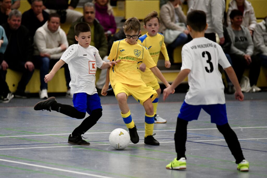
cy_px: 89
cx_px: 134
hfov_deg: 10.3
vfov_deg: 6.9
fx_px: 1483
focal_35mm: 200
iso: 8000
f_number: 2.8
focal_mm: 200
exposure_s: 1/1600
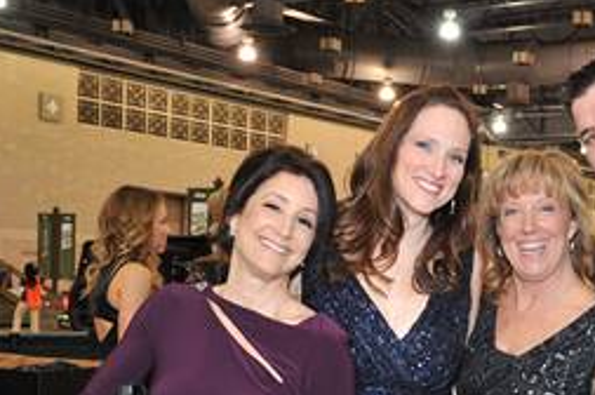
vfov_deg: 18.0
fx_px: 1221
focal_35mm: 74
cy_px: 383
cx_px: 475
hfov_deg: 26.9
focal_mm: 34
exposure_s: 1/100
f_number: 7.1
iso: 1600
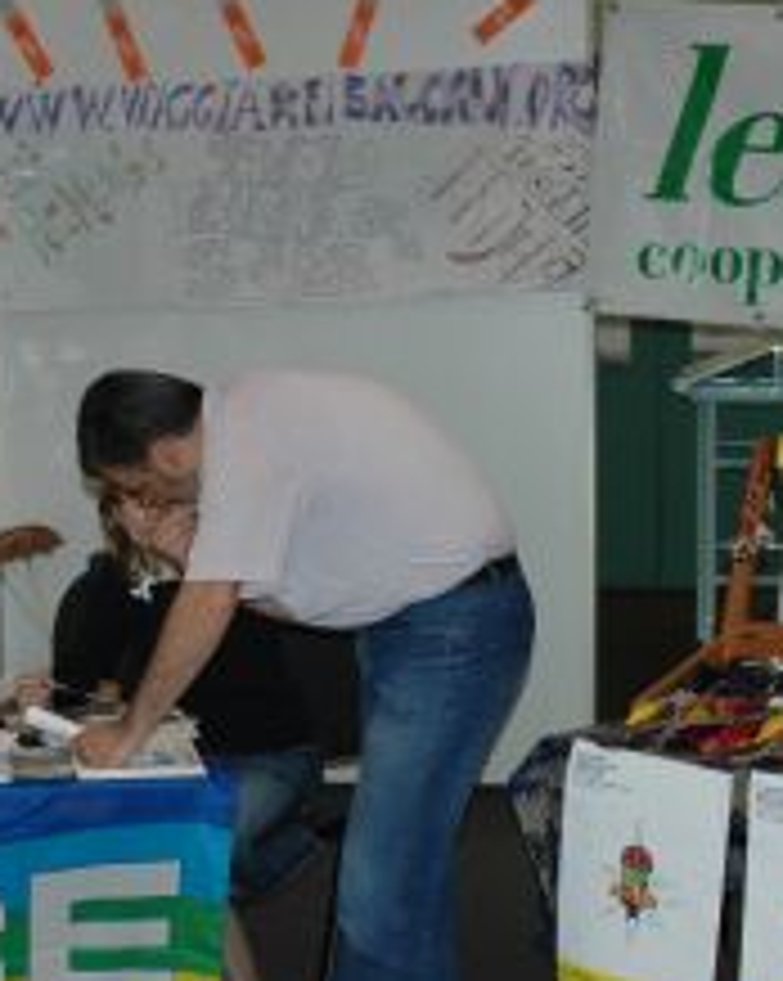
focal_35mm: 90
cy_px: 488
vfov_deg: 21.3
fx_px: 2610
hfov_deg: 17.1
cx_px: 342
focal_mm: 31
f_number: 2.8
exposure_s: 1/60
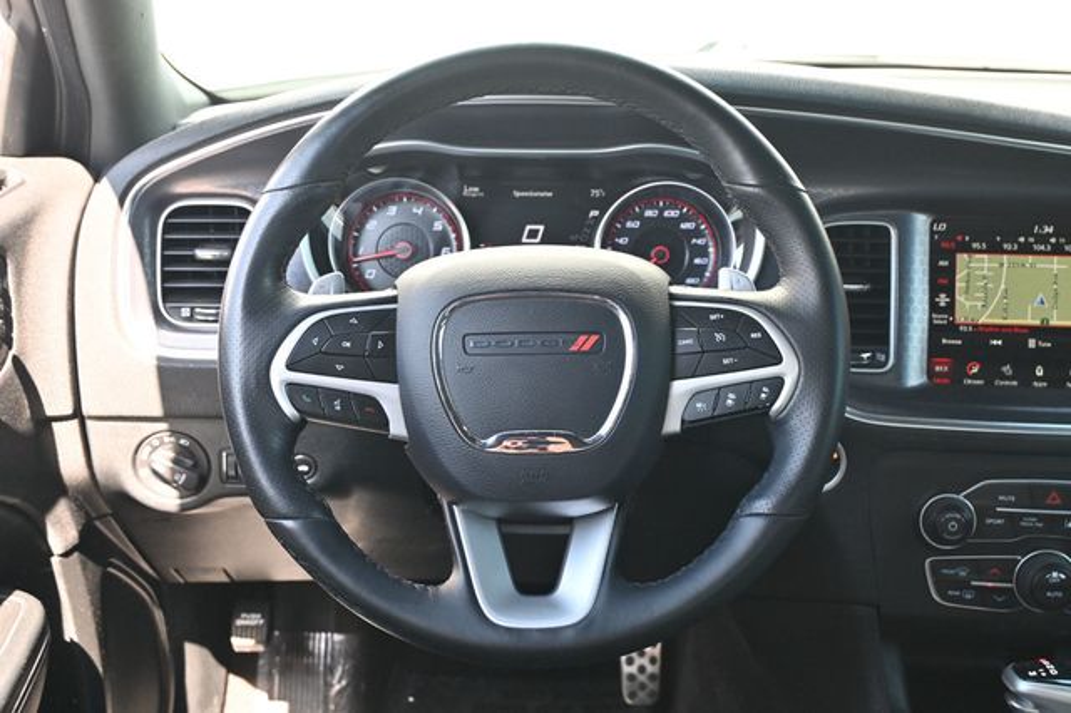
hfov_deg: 48.7
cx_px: 536
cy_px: 356
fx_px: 1182
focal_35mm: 40
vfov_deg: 33.6
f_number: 4.5
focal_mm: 26.5
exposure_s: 1/125
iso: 1000
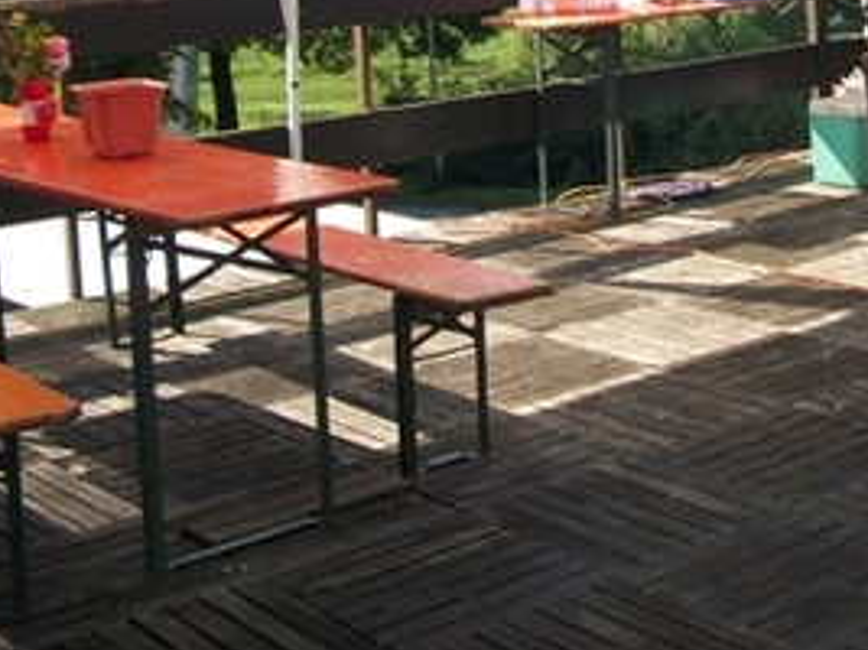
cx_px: 624
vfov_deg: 19.6
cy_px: -49
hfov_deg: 26.8
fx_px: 1805
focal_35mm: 72
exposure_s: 1/80
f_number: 8.8
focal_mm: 5.7
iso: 80
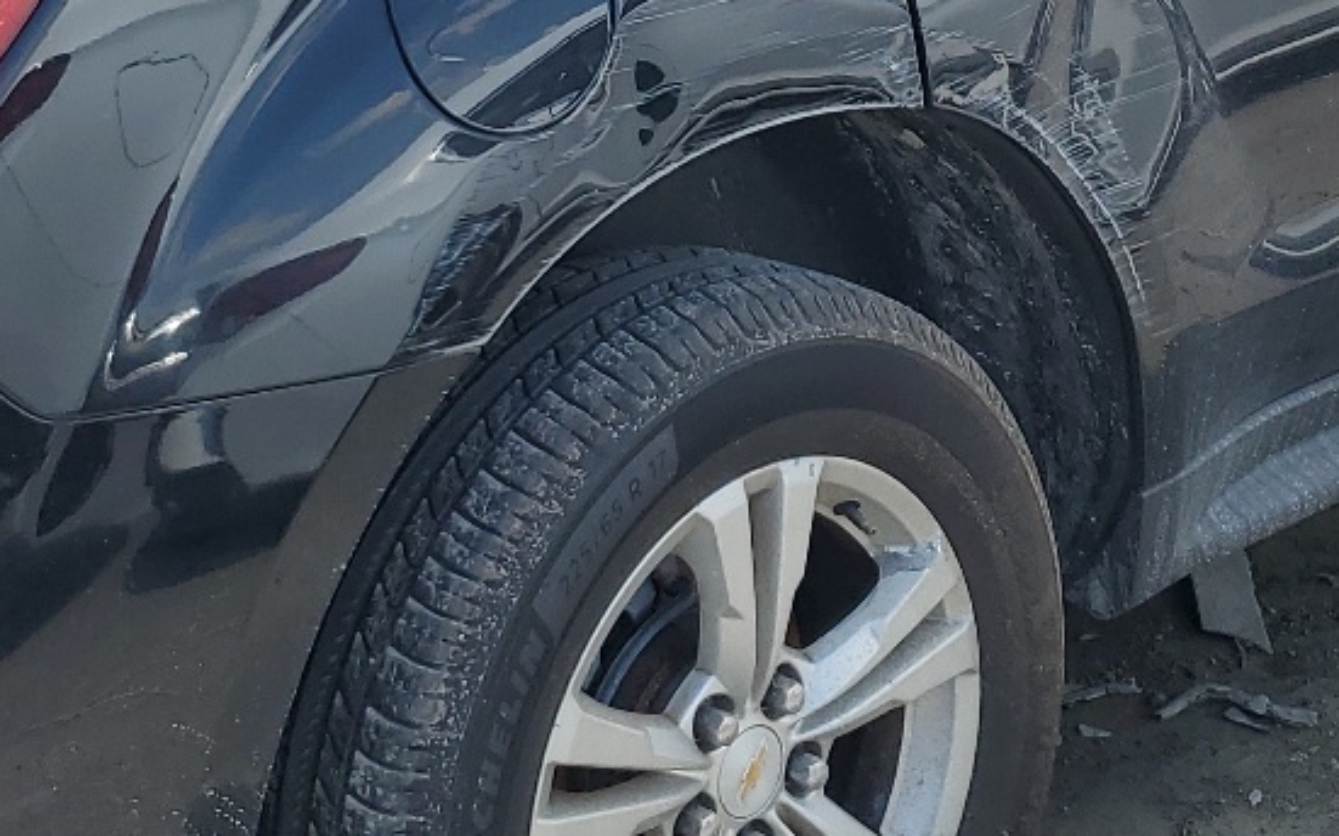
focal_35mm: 80
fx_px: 2918
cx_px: 622
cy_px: 2
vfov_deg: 16.0
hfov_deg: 25.8
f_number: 1.5
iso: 50
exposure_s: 1/1429
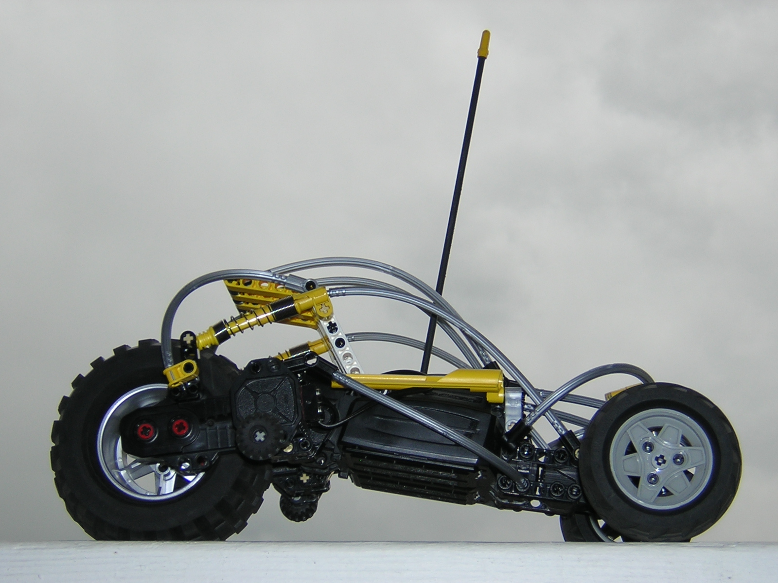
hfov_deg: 29.4
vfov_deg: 22.3
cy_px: 292
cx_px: 389
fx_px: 1483
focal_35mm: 66
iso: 100
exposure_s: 1/348
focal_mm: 8.6
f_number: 3.5
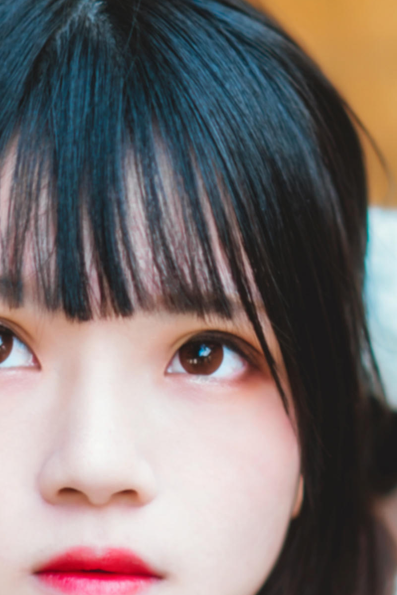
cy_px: 842
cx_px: 193
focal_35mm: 166
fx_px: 2745
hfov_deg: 8.3
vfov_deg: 11.9
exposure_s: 1/250
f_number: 1.4
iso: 200
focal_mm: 50
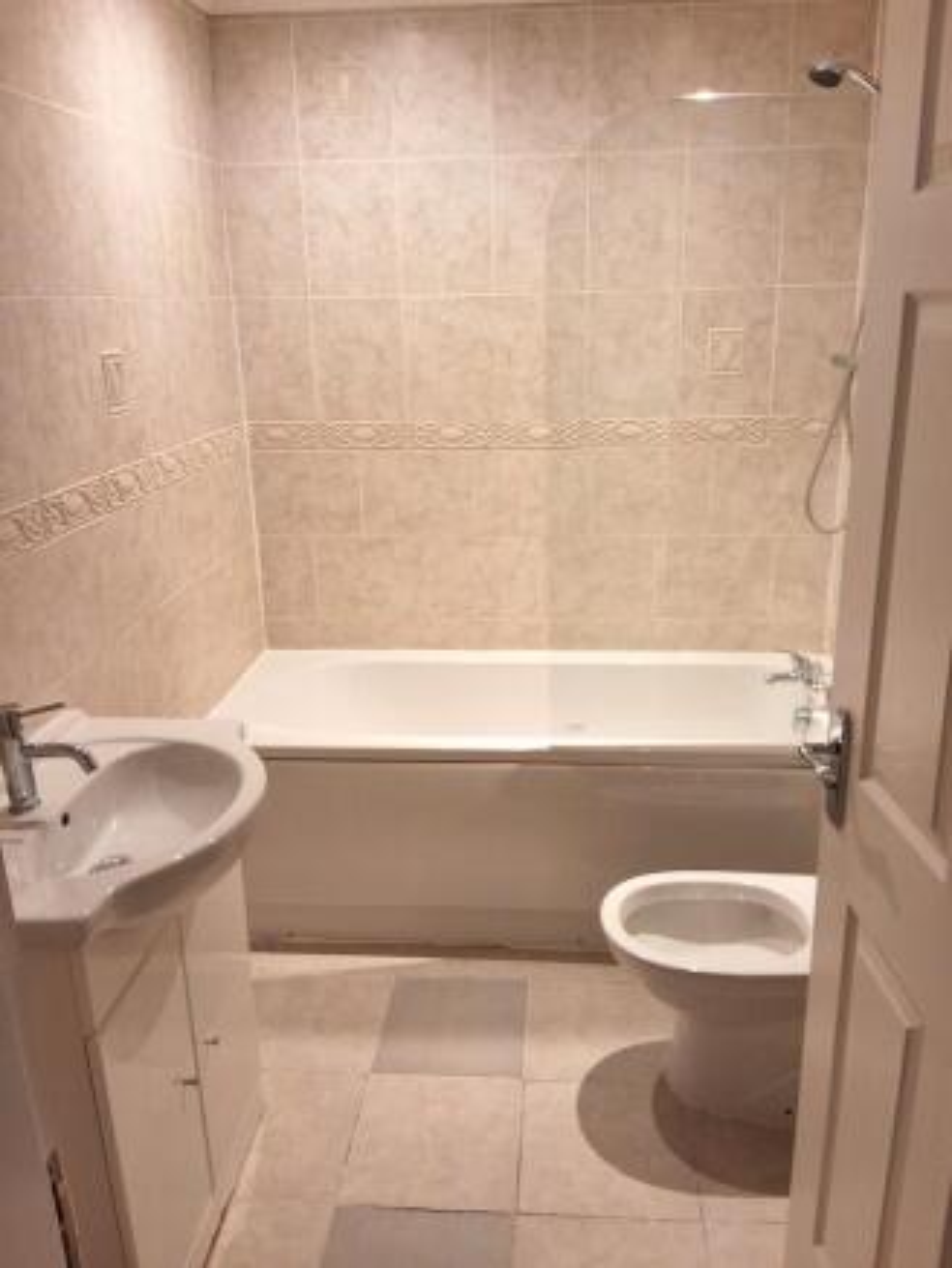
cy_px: 634
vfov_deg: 63.4
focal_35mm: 28
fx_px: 1026
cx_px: 476
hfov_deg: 49.8
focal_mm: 2.91
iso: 250
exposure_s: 1/33
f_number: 1.9
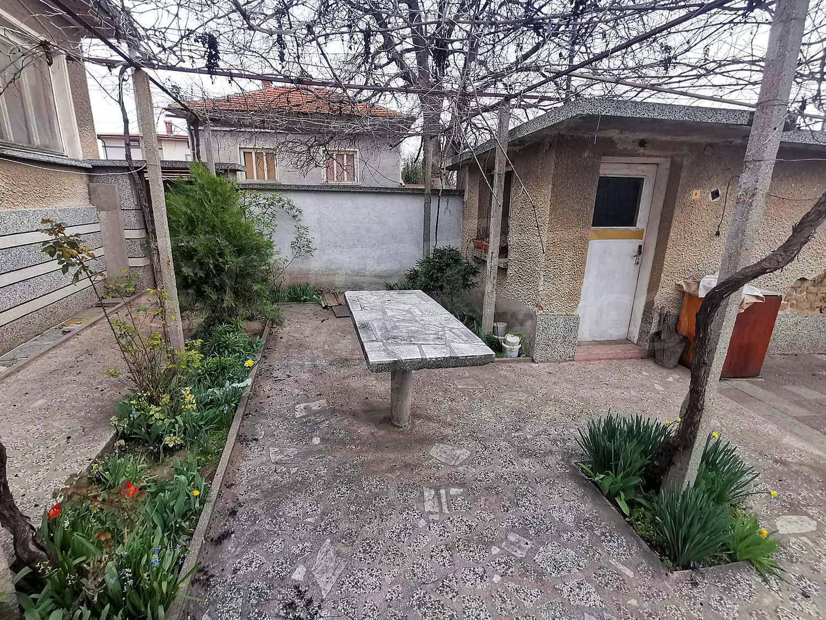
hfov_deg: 91.0
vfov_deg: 74.7
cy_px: 310
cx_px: 413
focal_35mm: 17
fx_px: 406
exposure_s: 1/172
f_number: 2.2
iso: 50
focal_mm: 2.23
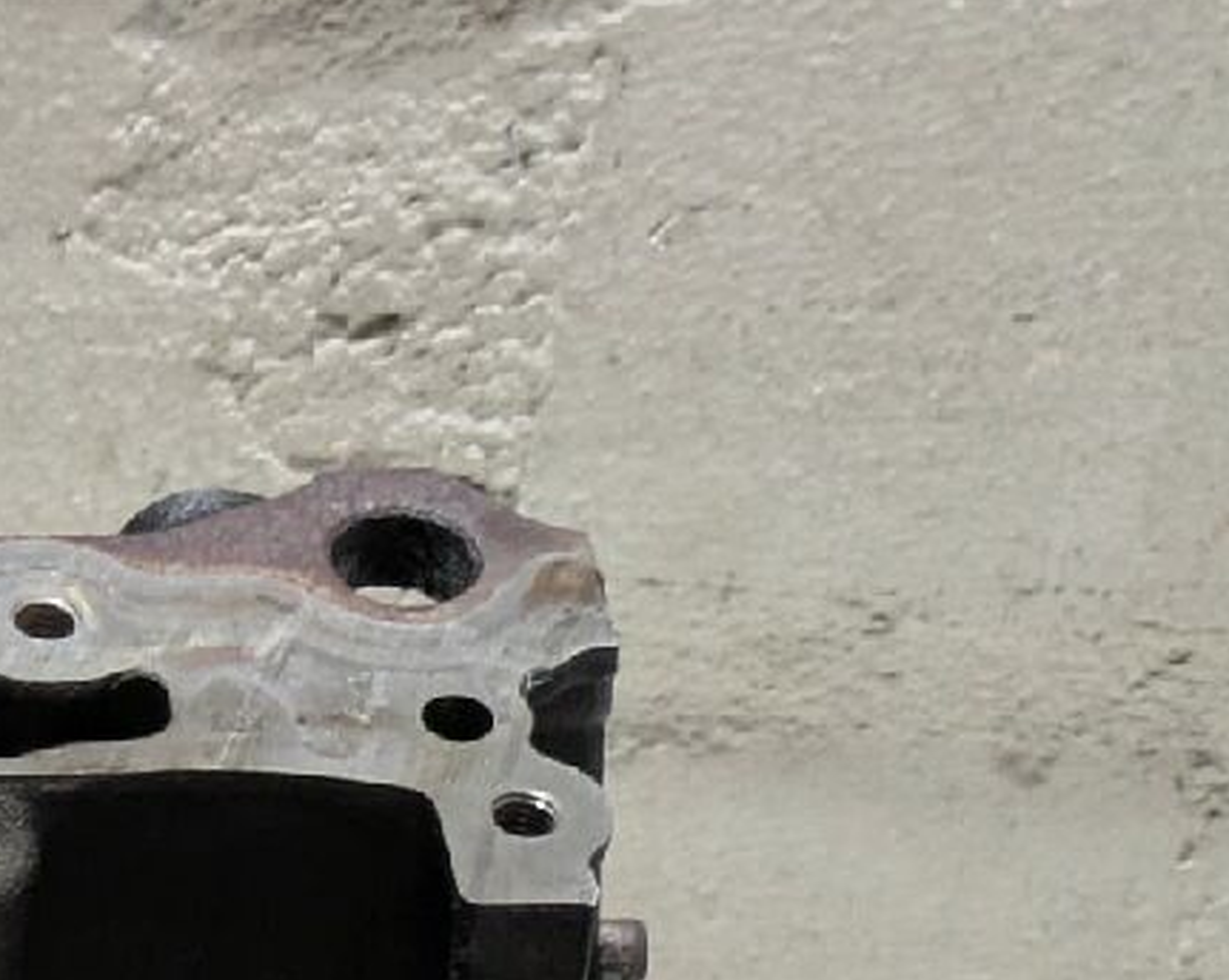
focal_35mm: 222
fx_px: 8068
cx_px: -930
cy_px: 1900
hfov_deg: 8.4
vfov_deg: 6.8
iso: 90
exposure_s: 1/50
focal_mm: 5.43
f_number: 1.89
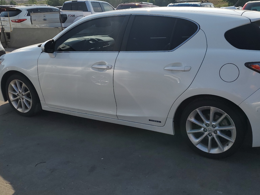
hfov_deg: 53.7
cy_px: 91
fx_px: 255
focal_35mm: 34
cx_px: 151
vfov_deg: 41.8
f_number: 1.5
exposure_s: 1/5000
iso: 50
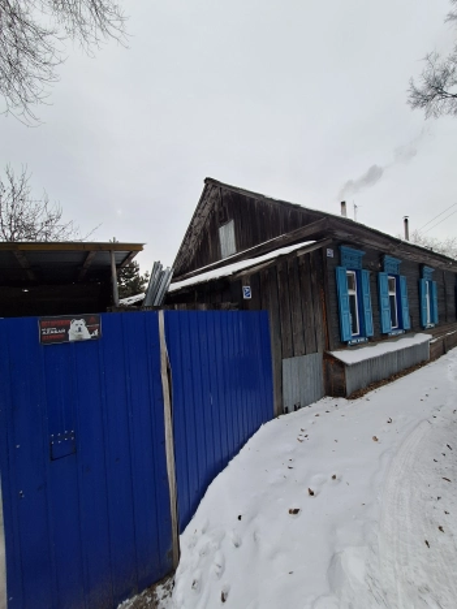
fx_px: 229
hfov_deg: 89.9
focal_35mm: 13
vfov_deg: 106.2
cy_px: 304
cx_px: 228
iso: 40
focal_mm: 1.74
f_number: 2.2
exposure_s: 1/829
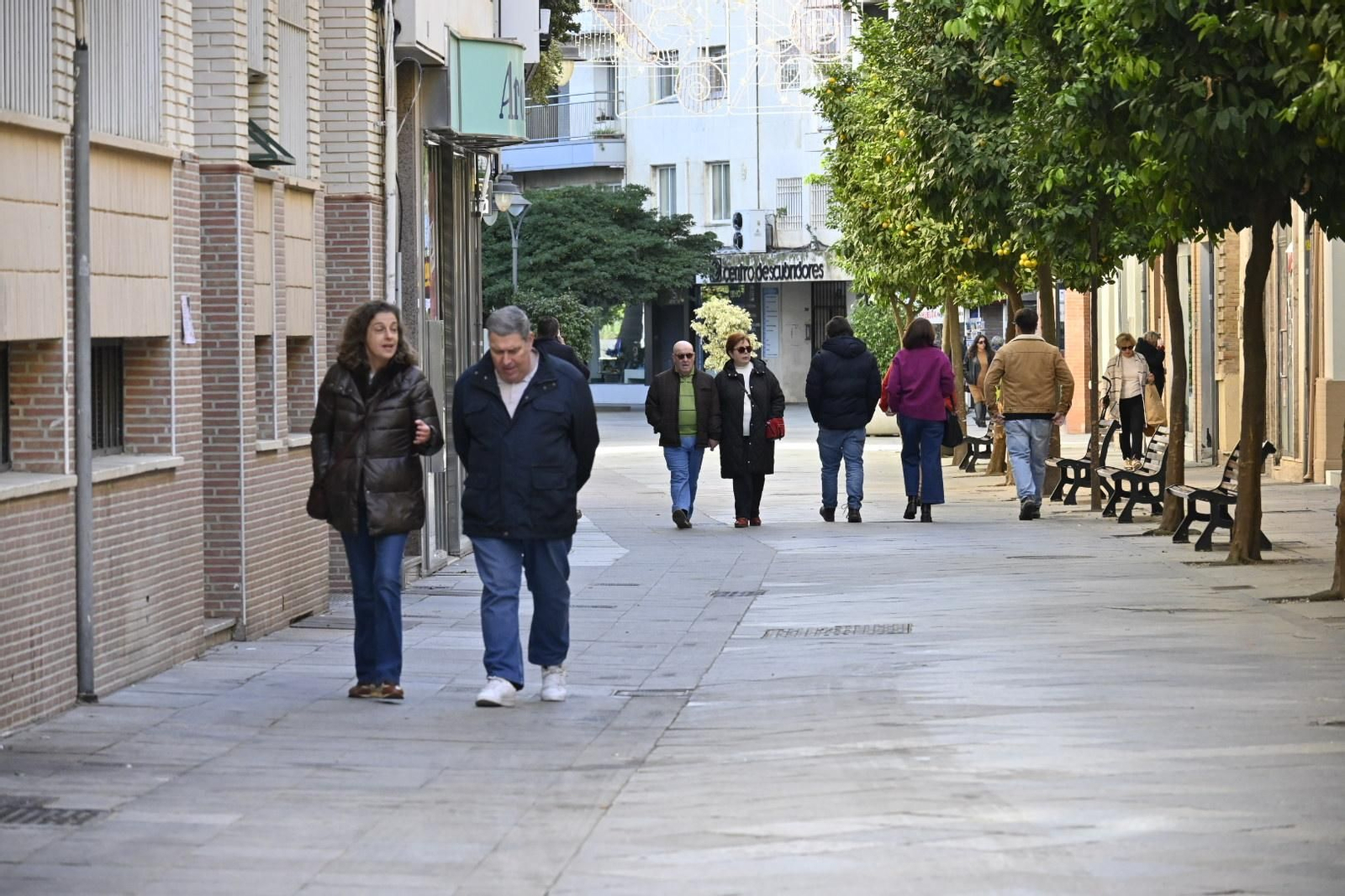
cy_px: 448
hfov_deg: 11.9
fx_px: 6445
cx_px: 672
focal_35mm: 172
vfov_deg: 8.0
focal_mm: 115
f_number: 6.3
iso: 1000
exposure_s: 1/400
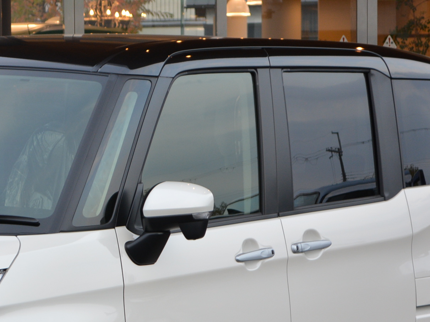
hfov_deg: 10.0
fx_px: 2437
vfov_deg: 7.5
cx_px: 37
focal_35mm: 196
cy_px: 323
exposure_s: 1/50
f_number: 5.6
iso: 320
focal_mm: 55
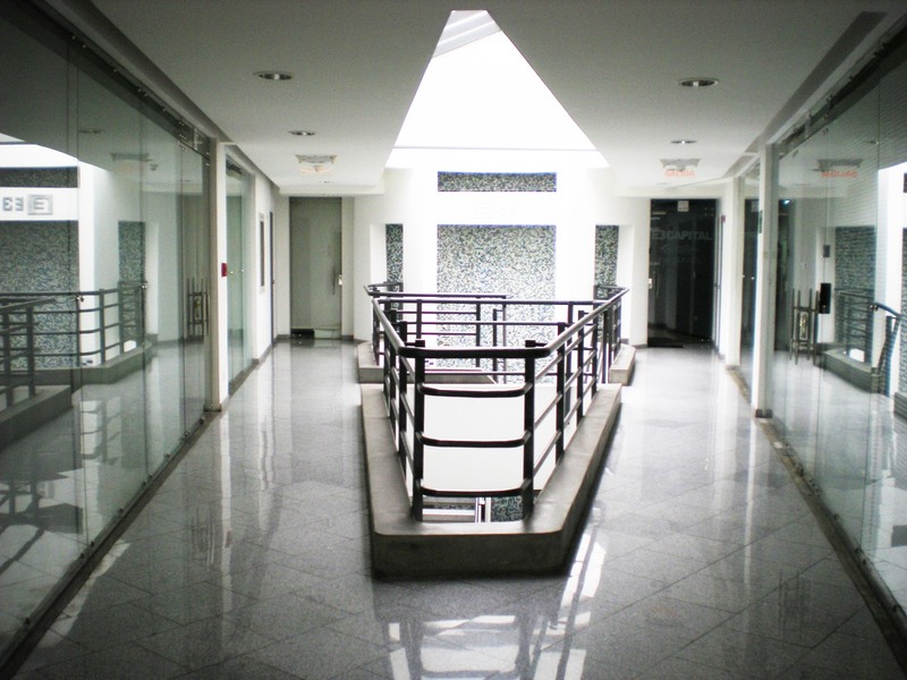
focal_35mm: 38
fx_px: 996
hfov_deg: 49.0
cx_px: 454
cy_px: 340
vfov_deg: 37.7
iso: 103
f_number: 3.1
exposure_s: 1/62.4
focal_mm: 6.3
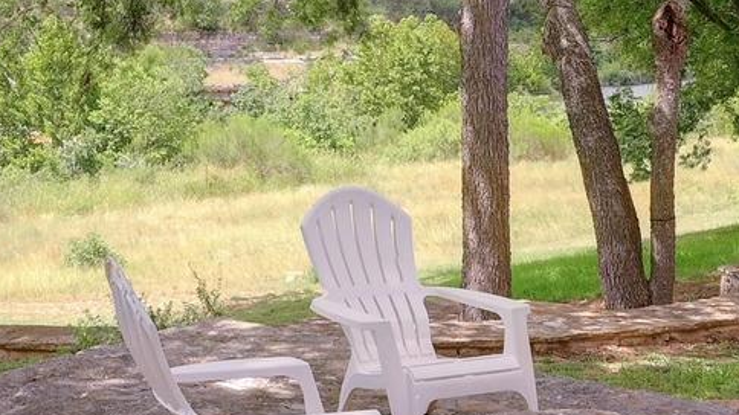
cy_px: 83
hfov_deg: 31.7
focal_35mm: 62
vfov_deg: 19.2
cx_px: 35
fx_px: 1215
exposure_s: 1/125
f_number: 11
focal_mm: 14
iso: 400
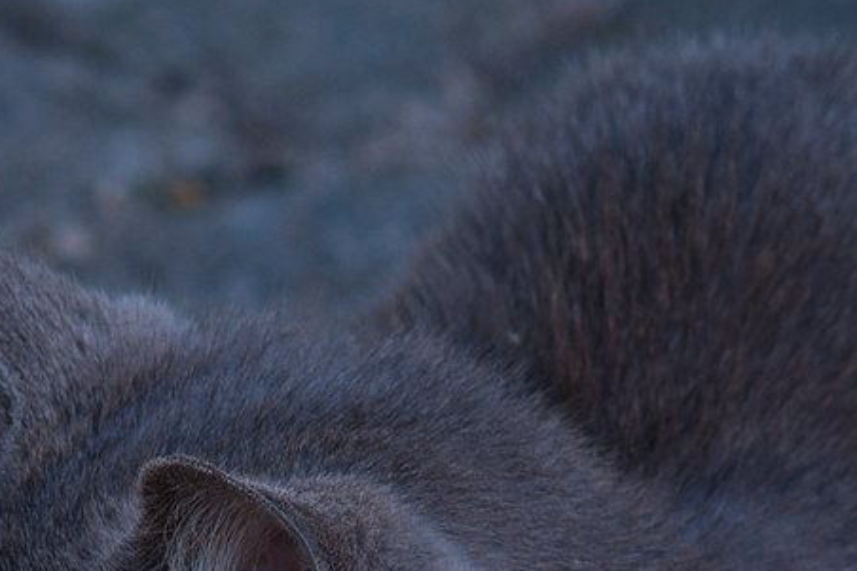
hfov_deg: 3.1
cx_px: 303
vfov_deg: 2.0
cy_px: 871
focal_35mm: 673
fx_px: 16006
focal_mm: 135
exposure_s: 1/80
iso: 160
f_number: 5.6
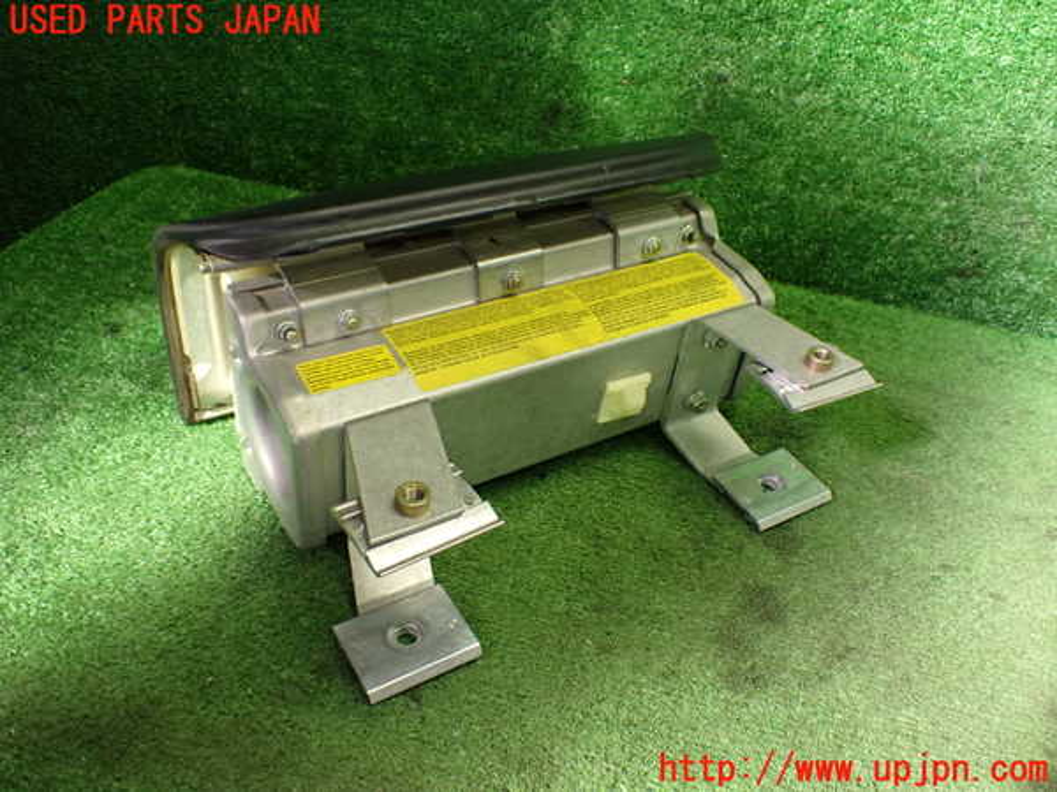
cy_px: 396
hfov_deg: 60.0
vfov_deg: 46.8
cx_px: 528
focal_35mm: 30
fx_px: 916
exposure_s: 1/125
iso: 400
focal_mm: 5.4
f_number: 2.3
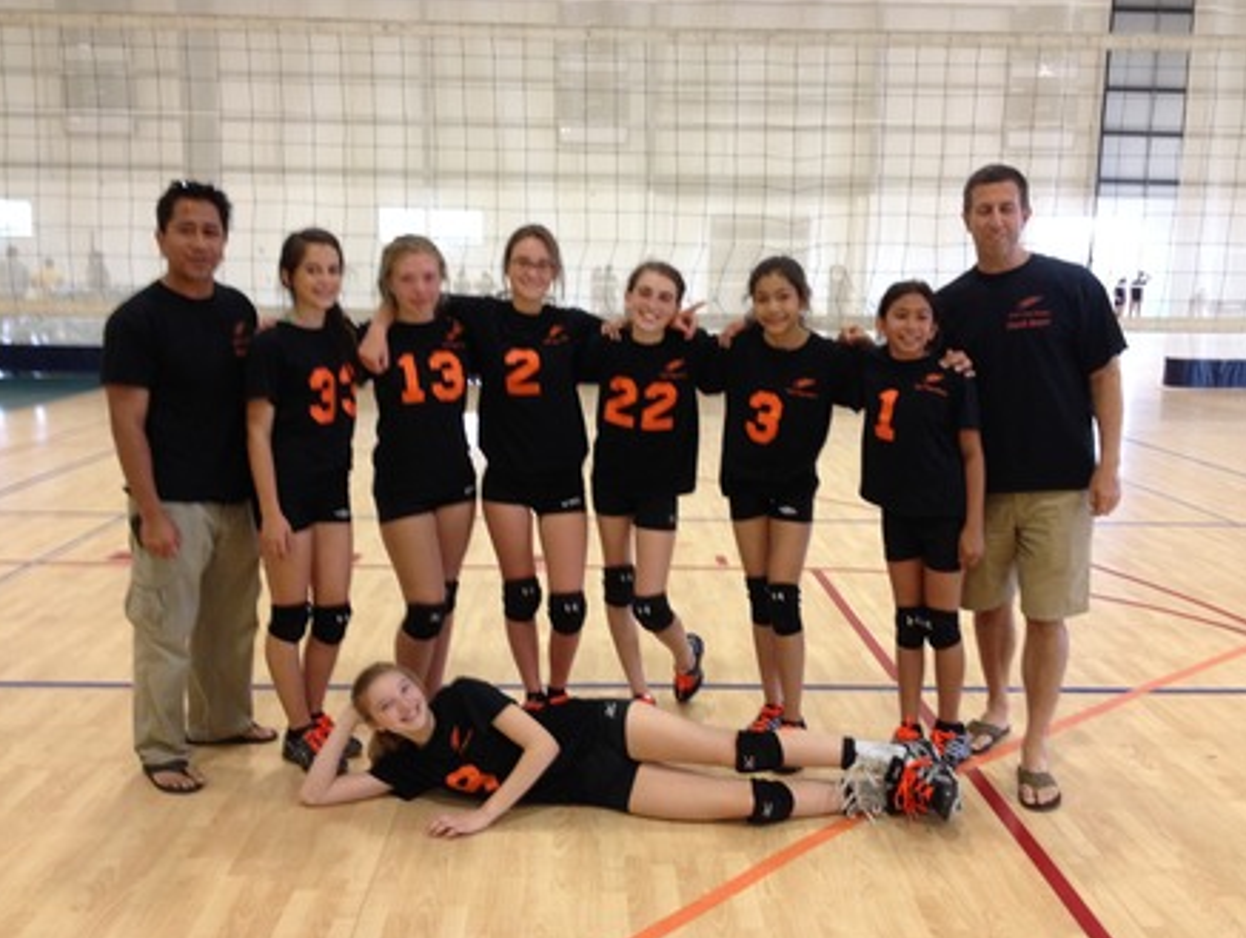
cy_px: 473
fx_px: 1298
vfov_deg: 39.7
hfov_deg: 51.3
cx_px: 627
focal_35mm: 36
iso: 160
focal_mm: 4.28
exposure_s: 1/20
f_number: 2.4
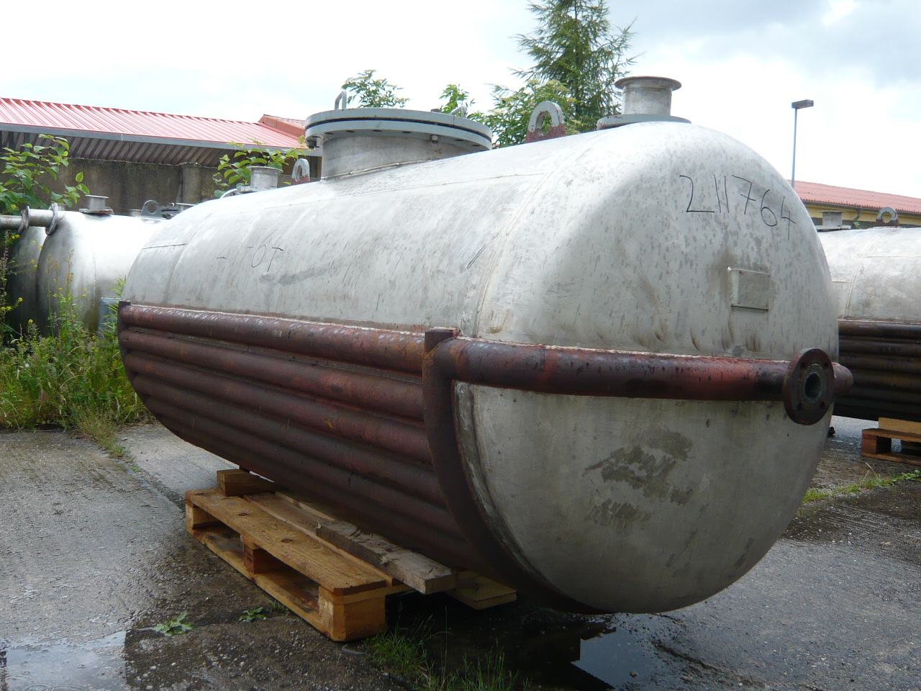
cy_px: 346
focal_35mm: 33
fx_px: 878
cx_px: 460
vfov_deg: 42.9
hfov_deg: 55.4
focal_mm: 4.6
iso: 100
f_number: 2.8
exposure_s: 1/250
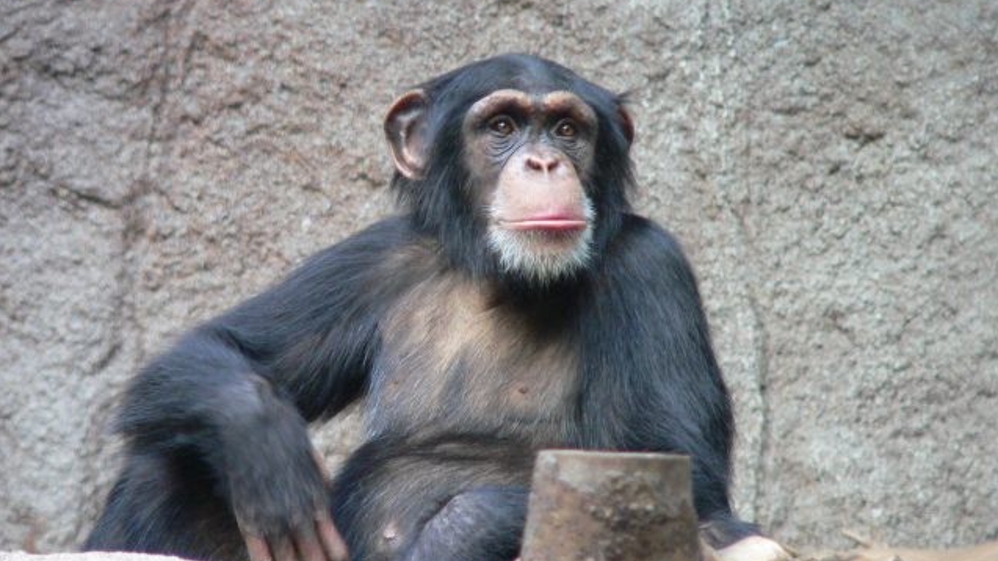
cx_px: 498
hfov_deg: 4.6
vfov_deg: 2.6
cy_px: 356
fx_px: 12514
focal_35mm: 473
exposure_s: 1/25
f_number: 2.8
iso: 200
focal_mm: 72
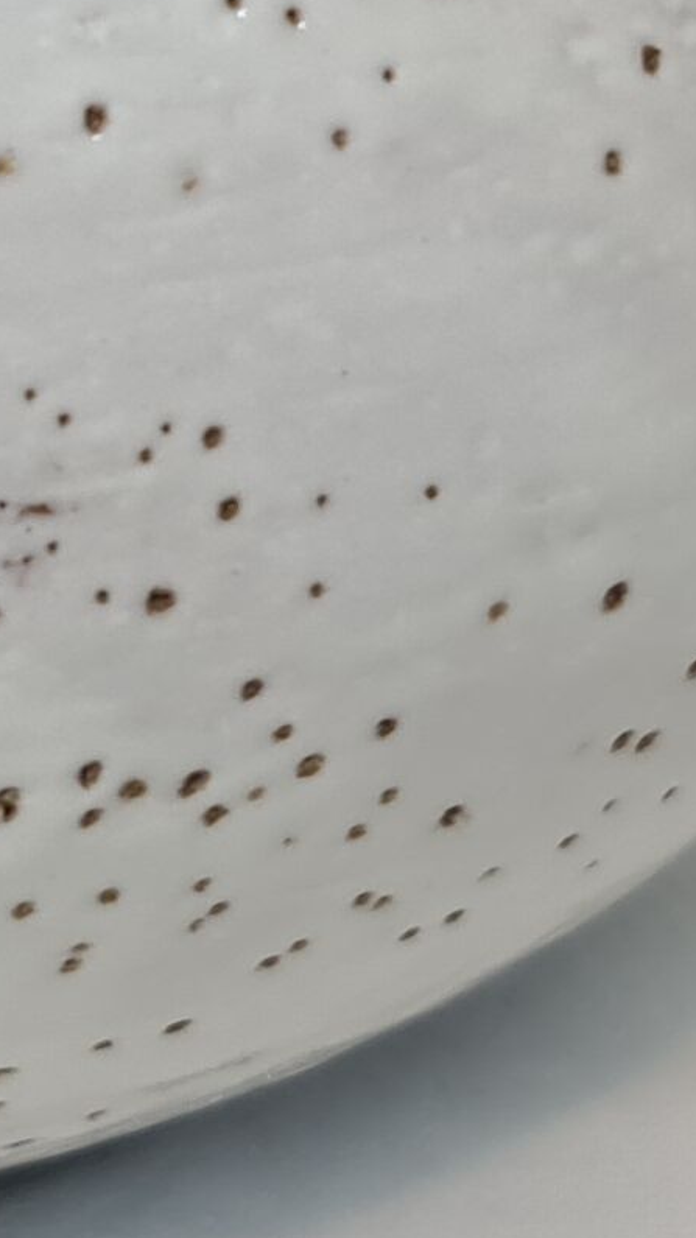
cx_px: -567
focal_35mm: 137
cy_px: -603
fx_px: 4496
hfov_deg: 8.5
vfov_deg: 14.6
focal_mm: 7
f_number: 1.8
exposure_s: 1/100
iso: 125
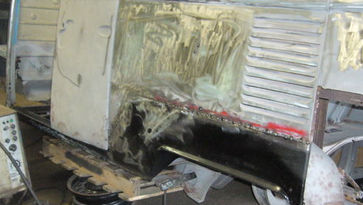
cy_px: 129
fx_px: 481
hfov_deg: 41.3
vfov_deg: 23.9
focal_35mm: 50
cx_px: 188
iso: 400
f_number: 2.8
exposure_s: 1/30
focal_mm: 5.8
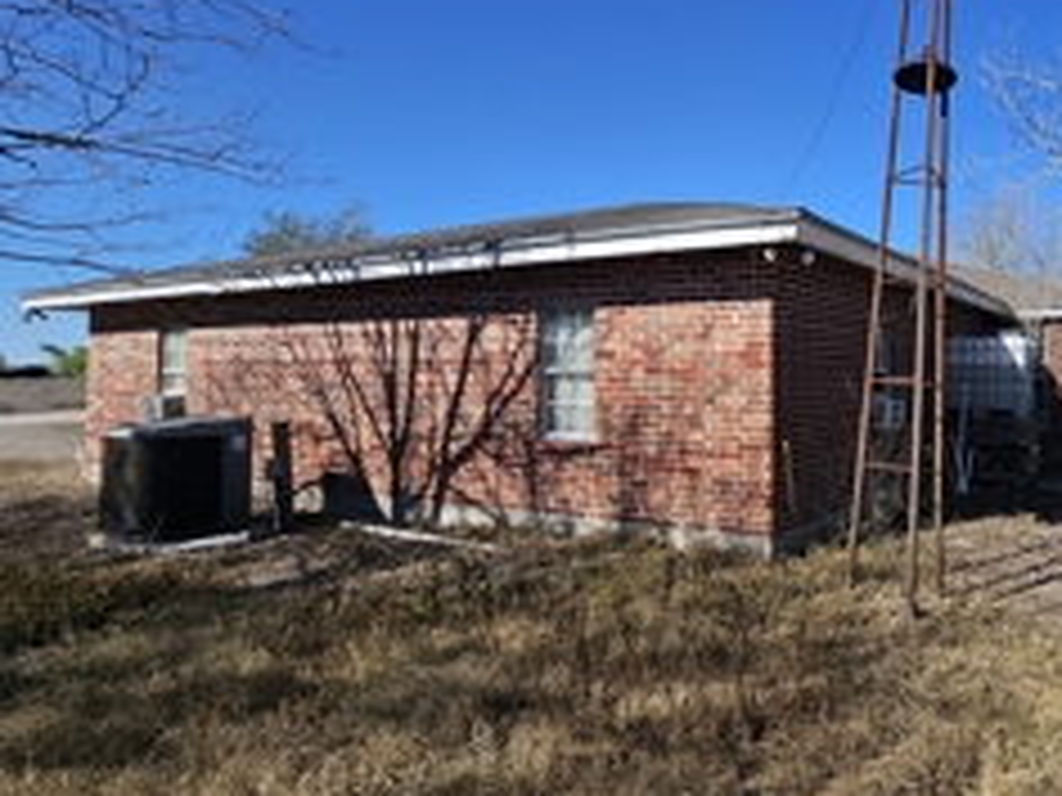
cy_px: 360
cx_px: 828
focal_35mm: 22
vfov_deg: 61.0
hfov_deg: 69.9
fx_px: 675
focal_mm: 1.7
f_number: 2.2
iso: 32
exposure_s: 1/1399
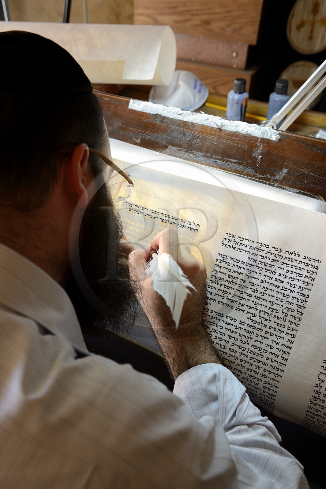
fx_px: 435
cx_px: 163
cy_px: 244
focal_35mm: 32
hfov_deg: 41.1
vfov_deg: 58.7
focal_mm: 32
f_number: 5
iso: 1250
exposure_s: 1/80
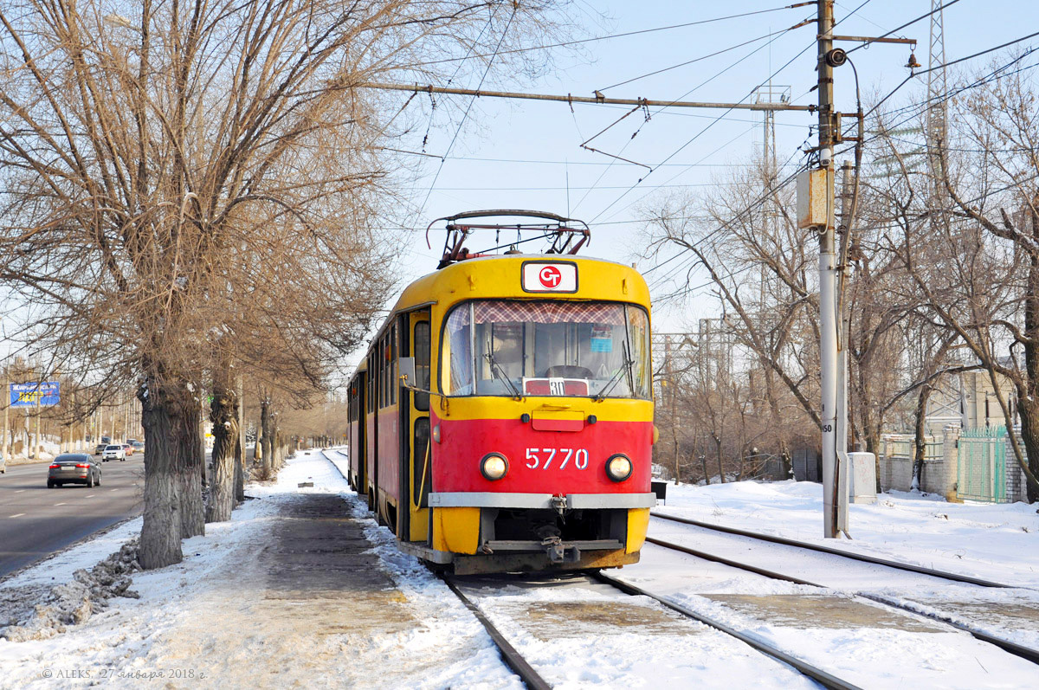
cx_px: 520
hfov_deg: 37.9
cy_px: 345
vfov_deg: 25.7
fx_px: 1513
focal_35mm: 52
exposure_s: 1/400
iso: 200
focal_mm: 35
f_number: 7.1
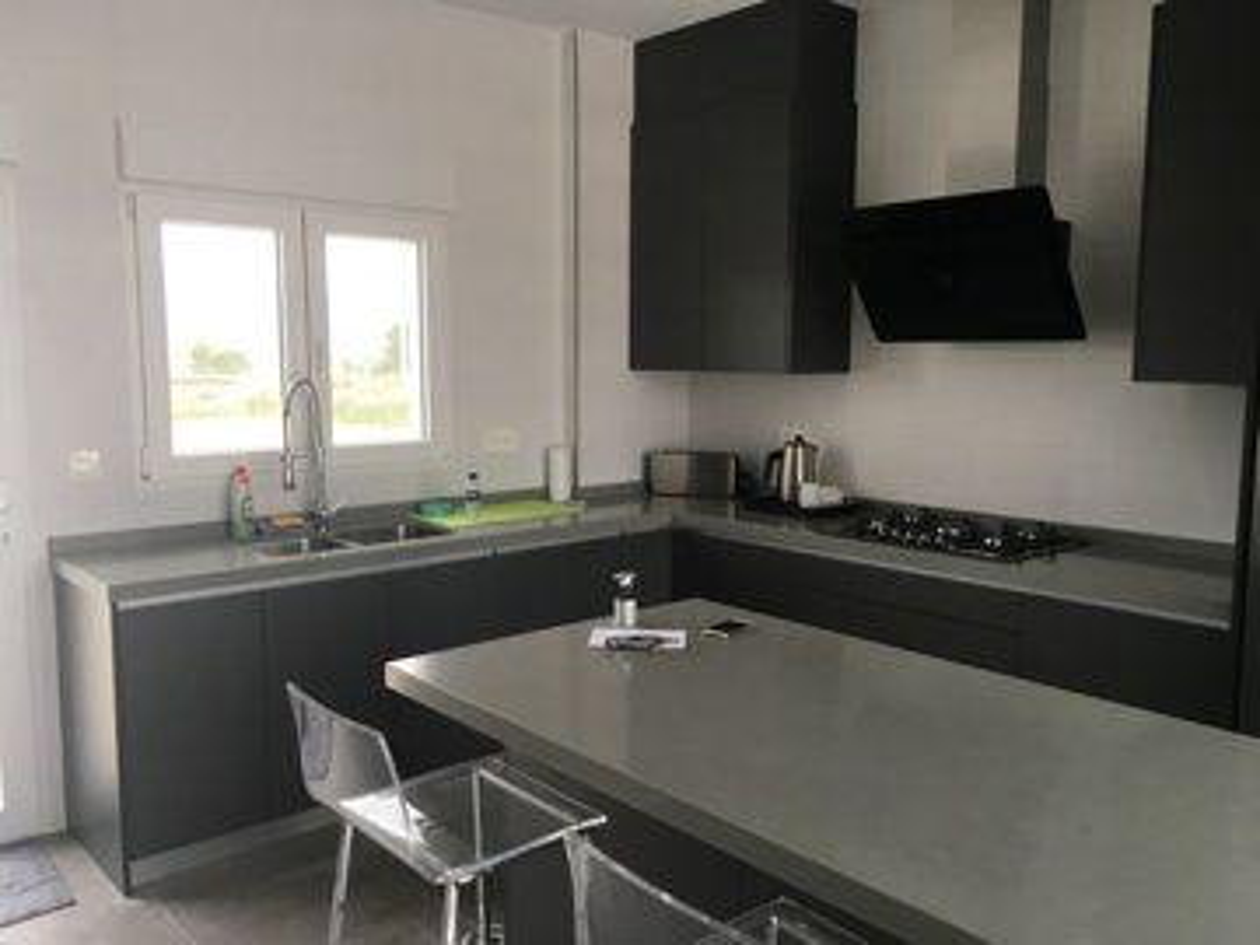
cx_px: 630
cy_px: 472
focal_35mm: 29
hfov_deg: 61.7
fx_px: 1056
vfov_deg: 48.2
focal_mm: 4.15
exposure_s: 1/33
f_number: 2.2
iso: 25
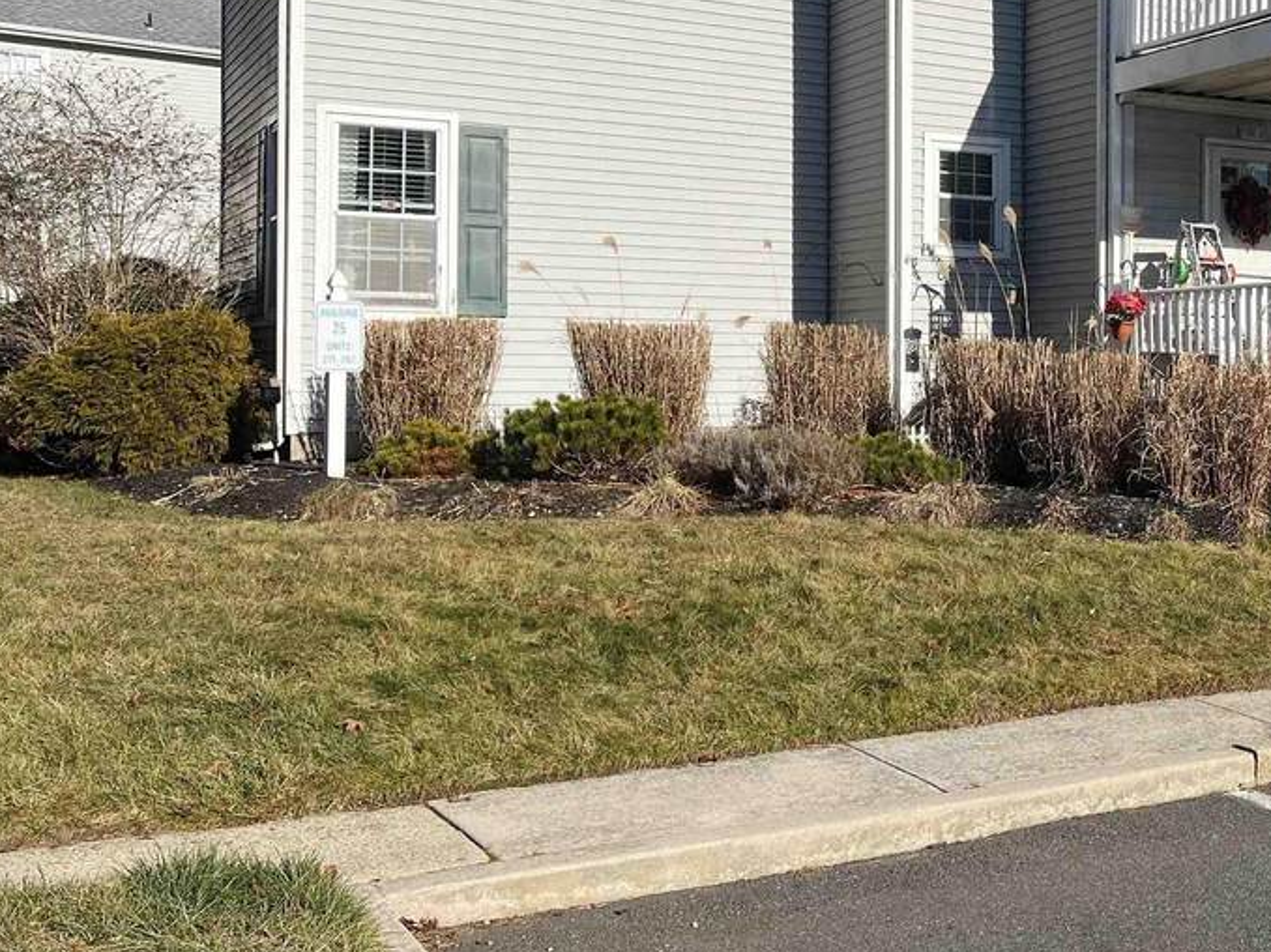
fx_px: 1799
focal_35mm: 49
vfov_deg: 29.5
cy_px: 333
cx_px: 1119
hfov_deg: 36.7
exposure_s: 1/8000
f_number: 1.5
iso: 50
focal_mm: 5.7
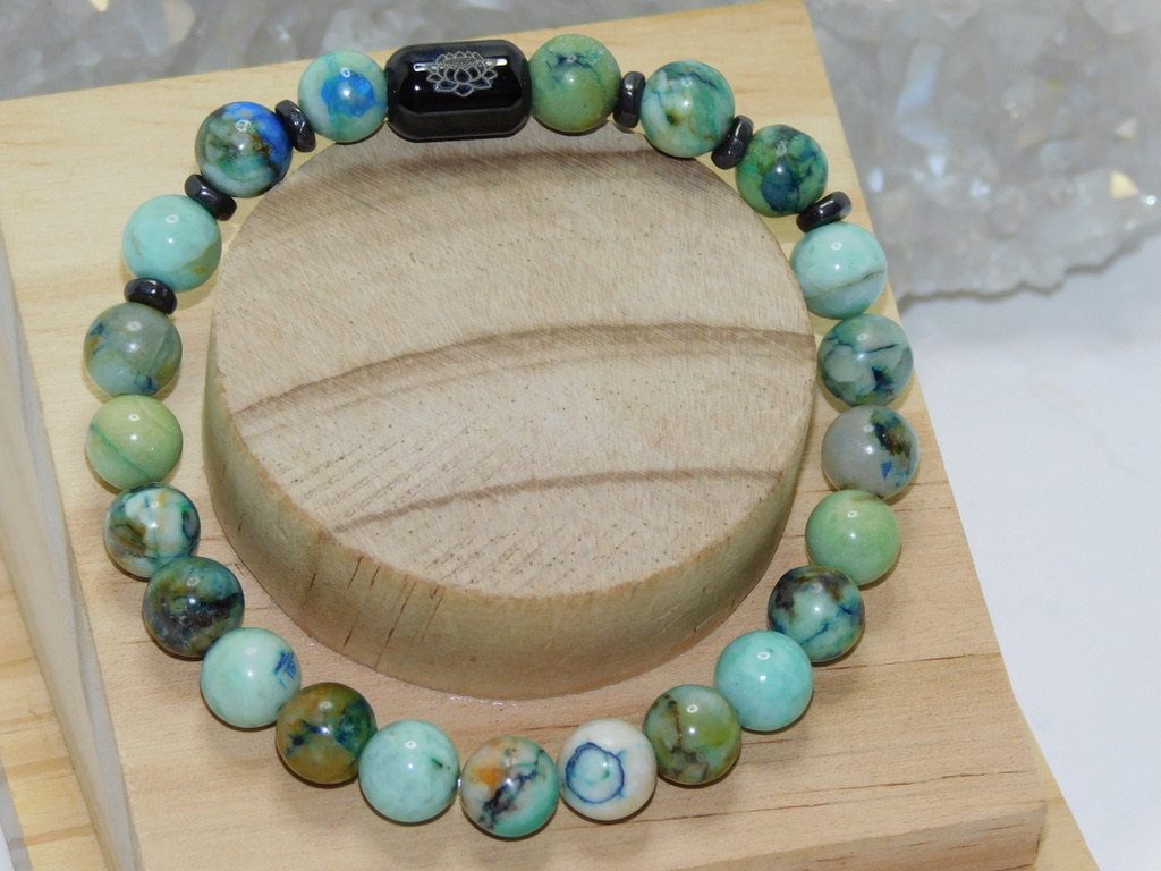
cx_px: 580
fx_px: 6775
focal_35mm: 202
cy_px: 436
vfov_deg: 7.4
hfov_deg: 9.8
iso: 200
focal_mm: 35.9
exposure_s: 1/60
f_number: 5.4
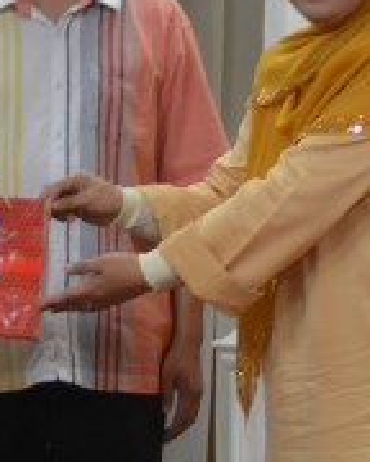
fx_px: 2695
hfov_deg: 7.9
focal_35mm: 197
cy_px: 154
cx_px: 144
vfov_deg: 9.8
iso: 1600
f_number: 4.2
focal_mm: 35
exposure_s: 1/30
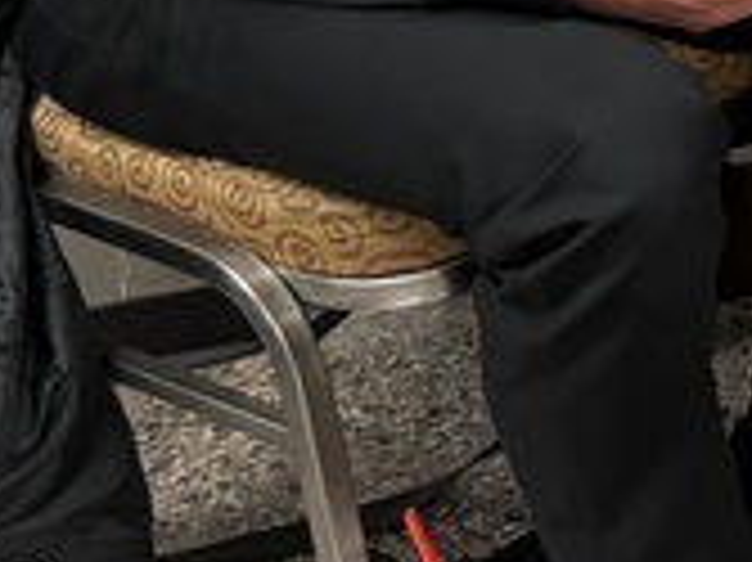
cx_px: 1477
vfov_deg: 9.8
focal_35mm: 147
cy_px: -288
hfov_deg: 12.0
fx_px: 3191
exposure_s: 1/60
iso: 125
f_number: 1.78
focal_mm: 6.76
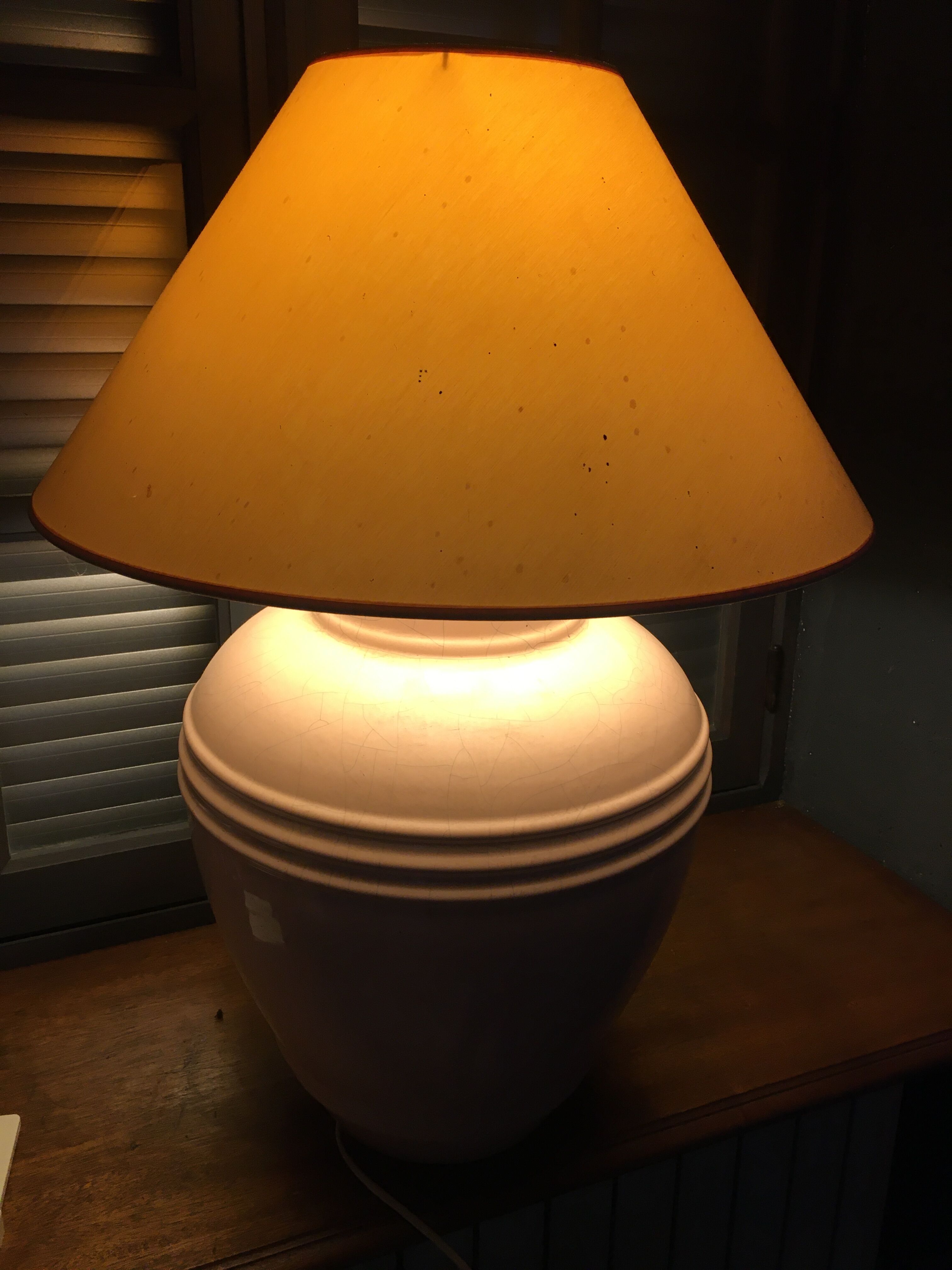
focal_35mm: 29
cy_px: 635
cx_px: 476
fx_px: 1063
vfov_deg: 61.7
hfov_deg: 48.2
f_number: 2.2
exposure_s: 1/33
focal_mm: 4.15
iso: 40
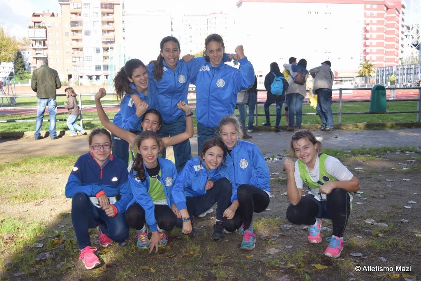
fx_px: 456
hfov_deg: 49.5
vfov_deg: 34.2
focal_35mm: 39
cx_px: 210
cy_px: 140
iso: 100
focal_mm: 26
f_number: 4
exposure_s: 1/160
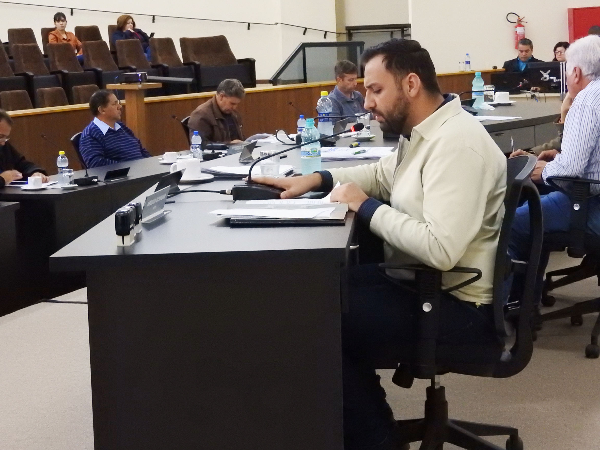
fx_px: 1473
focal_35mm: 85
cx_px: 300
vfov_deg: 17.4
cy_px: 225
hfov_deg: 23.0
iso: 1600
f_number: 4.5
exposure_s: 1/30
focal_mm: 15.2
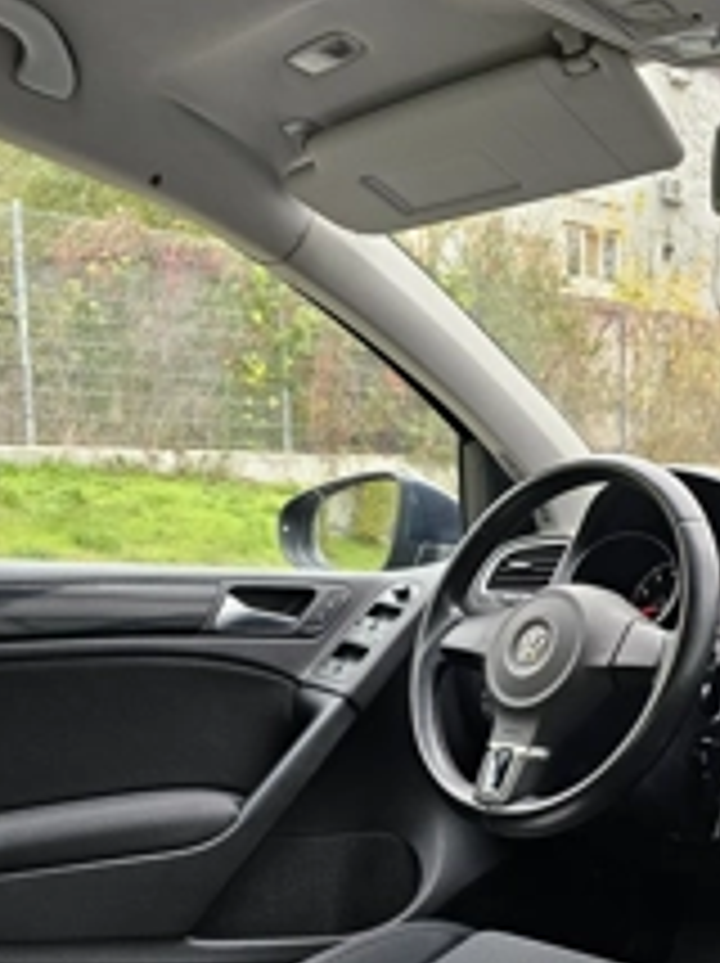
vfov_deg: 43.0
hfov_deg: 32.2
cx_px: 616
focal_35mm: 43
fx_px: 1195
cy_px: 680
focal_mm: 6.3
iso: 125
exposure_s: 1/101
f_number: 1.7
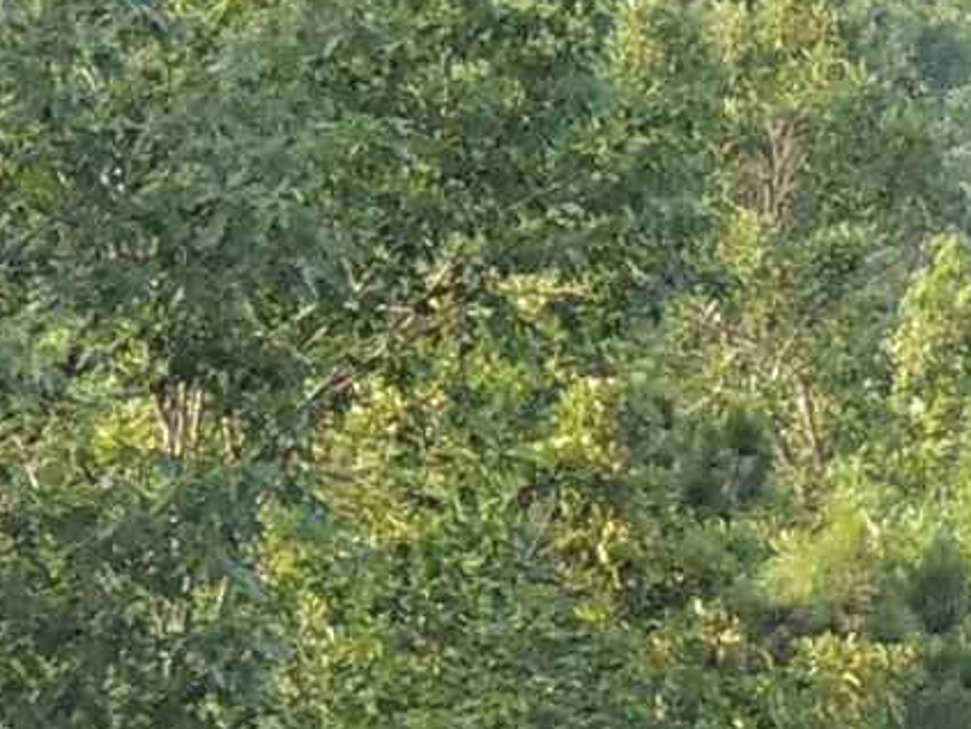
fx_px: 31659
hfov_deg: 1.8
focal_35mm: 1128
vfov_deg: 1.3
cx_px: 739
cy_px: -67
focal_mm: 27.6
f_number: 4.4
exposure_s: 1/125
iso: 160
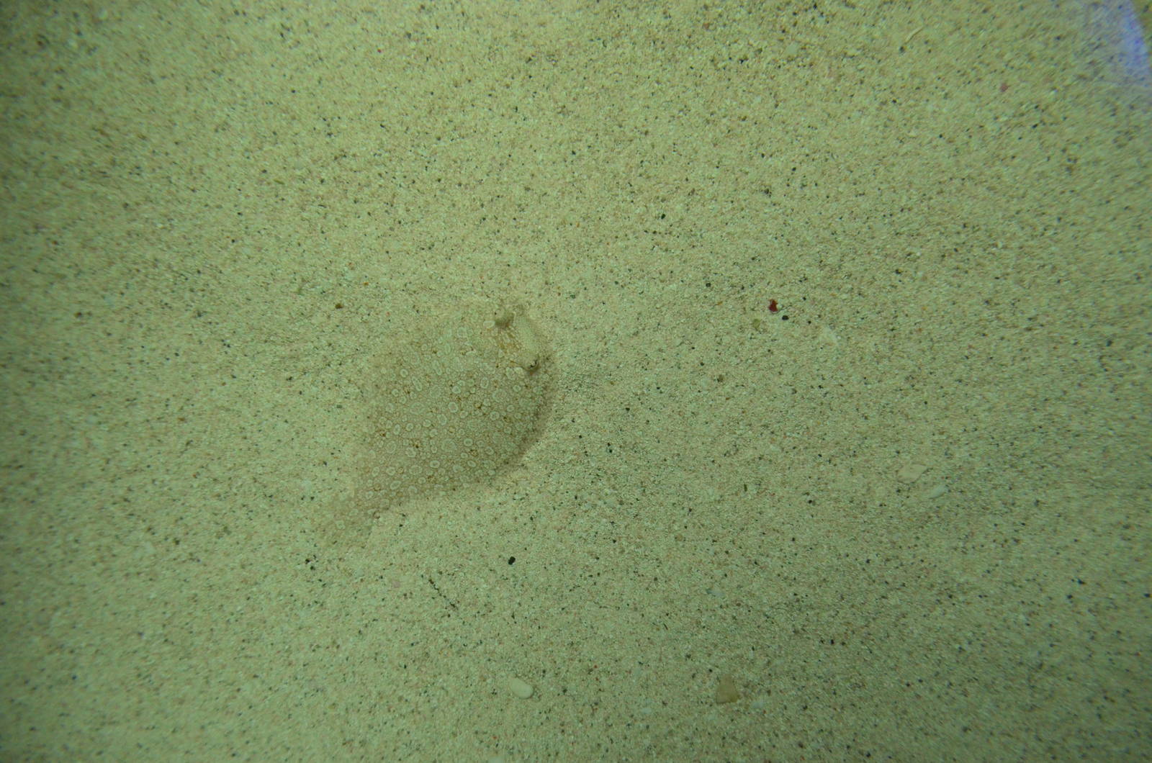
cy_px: 382
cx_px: 576
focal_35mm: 27
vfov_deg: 47.7
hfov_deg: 67.5
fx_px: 862
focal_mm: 18
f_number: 4.5
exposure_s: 1/80
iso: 2500
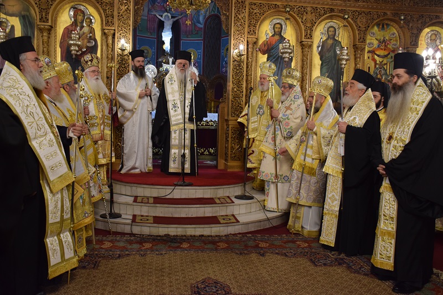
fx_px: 424
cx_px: 222
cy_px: 148
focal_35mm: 34
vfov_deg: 38.3
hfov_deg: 55.1
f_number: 3.8
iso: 1250
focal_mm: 23
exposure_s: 1/60
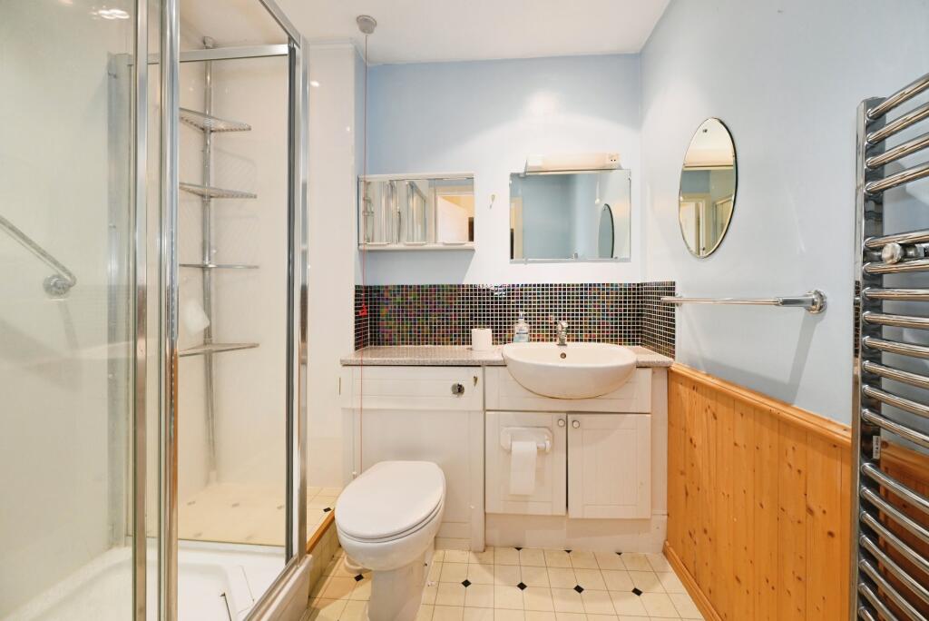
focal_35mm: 14
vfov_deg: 81.3
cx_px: 464
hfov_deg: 104.2
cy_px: 310
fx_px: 361
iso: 1000
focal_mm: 14
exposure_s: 1/30
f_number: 7.1
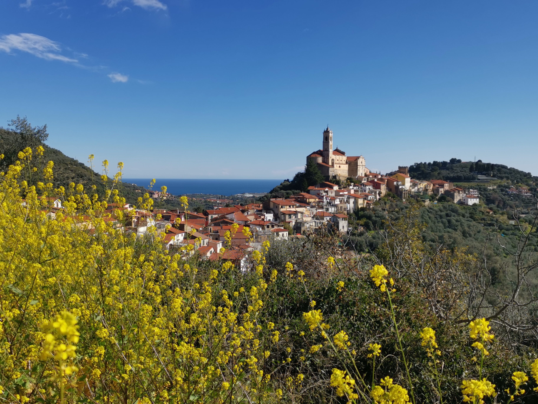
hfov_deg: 50.1
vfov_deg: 38.7
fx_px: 575
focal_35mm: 37
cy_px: 202
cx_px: 269
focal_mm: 5.58
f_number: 1.8
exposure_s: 1/3289
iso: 50
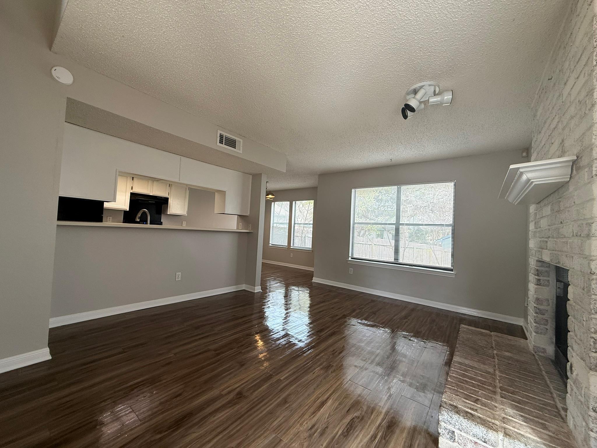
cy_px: 224
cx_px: 298
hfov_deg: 102.1
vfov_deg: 85.7
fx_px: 241
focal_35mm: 14
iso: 100
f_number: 2.2
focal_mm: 2.22
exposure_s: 1/120
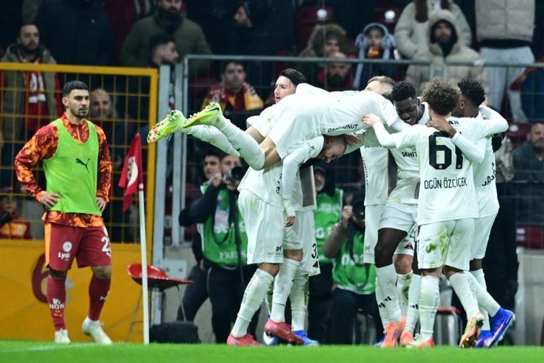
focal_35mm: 600
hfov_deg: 3.4
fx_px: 9068
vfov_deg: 2.3
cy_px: 182
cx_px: 272
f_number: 2.8
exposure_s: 1/2000
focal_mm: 400
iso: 3200
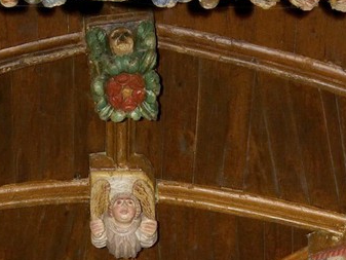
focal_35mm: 164
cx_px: 141
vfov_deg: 7.8
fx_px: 1640
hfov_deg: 12.0
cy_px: 792
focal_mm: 36
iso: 1600
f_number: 7.1
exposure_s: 1/60
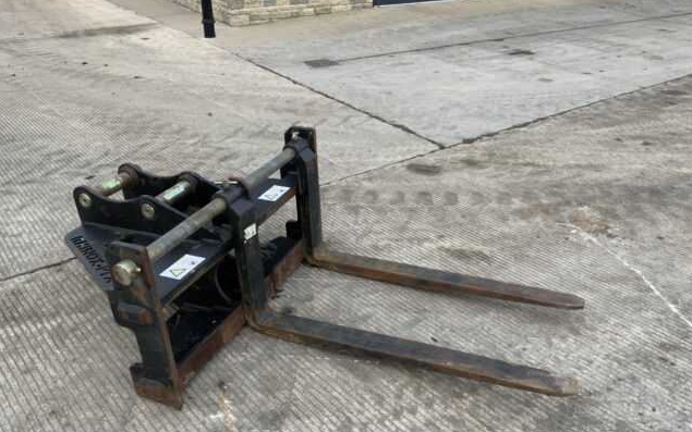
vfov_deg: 40.5
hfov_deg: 61.2
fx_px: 585
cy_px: 256
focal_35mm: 31
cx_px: 347
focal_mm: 3
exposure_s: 1/122
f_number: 1.8
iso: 32
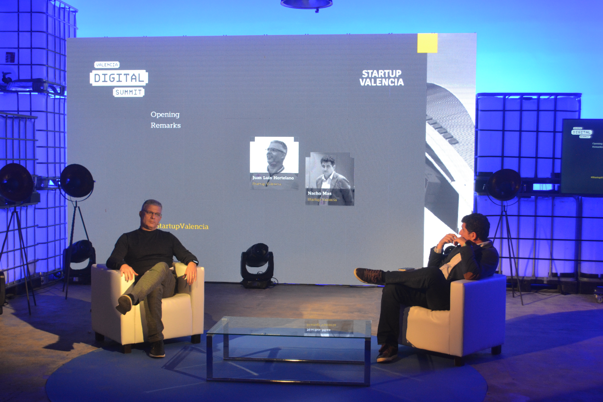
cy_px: 201
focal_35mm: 45
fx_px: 754
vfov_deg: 29.9
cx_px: 302
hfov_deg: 43.6
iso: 1100
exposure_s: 1/60
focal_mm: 30
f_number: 4.5
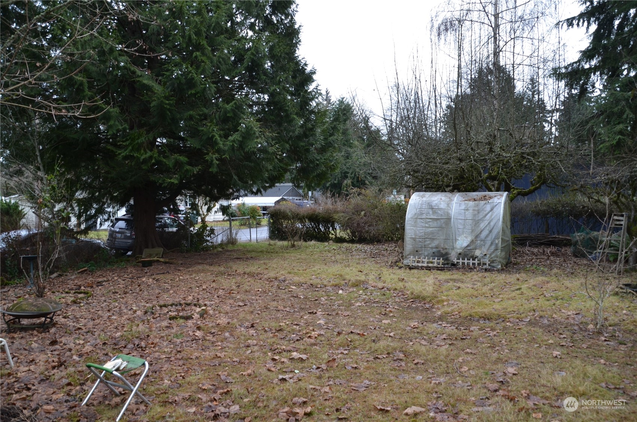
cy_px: 211
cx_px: 318
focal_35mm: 27
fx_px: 477
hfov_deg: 67.5
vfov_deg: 47.7
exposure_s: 1/125
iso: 220
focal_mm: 18
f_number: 5.6
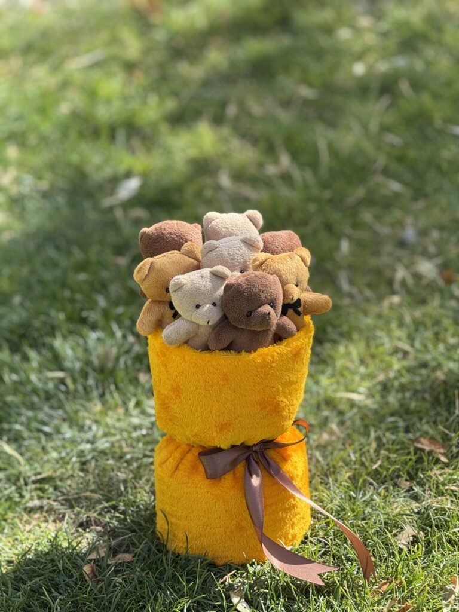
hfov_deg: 12.3
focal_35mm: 120
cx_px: 230
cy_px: 306
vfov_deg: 16.4
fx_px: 2122
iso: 50
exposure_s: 1/260
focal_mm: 15.66
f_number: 2.8
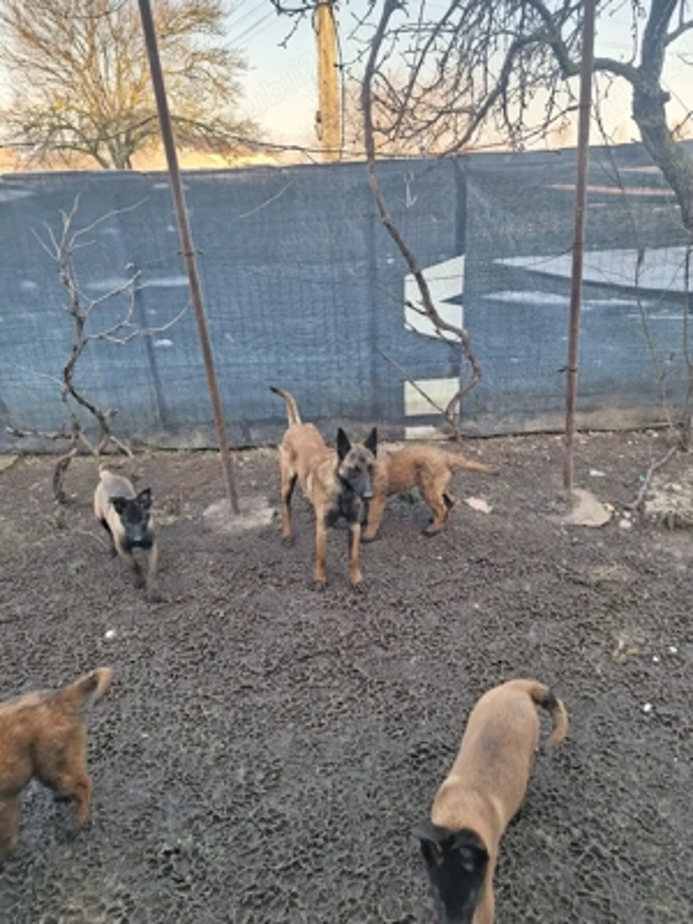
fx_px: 614
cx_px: 346
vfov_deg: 73.9
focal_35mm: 23
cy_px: 462
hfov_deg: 58.9
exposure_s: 1/141
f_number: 1.8
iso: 40
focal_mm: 5.54
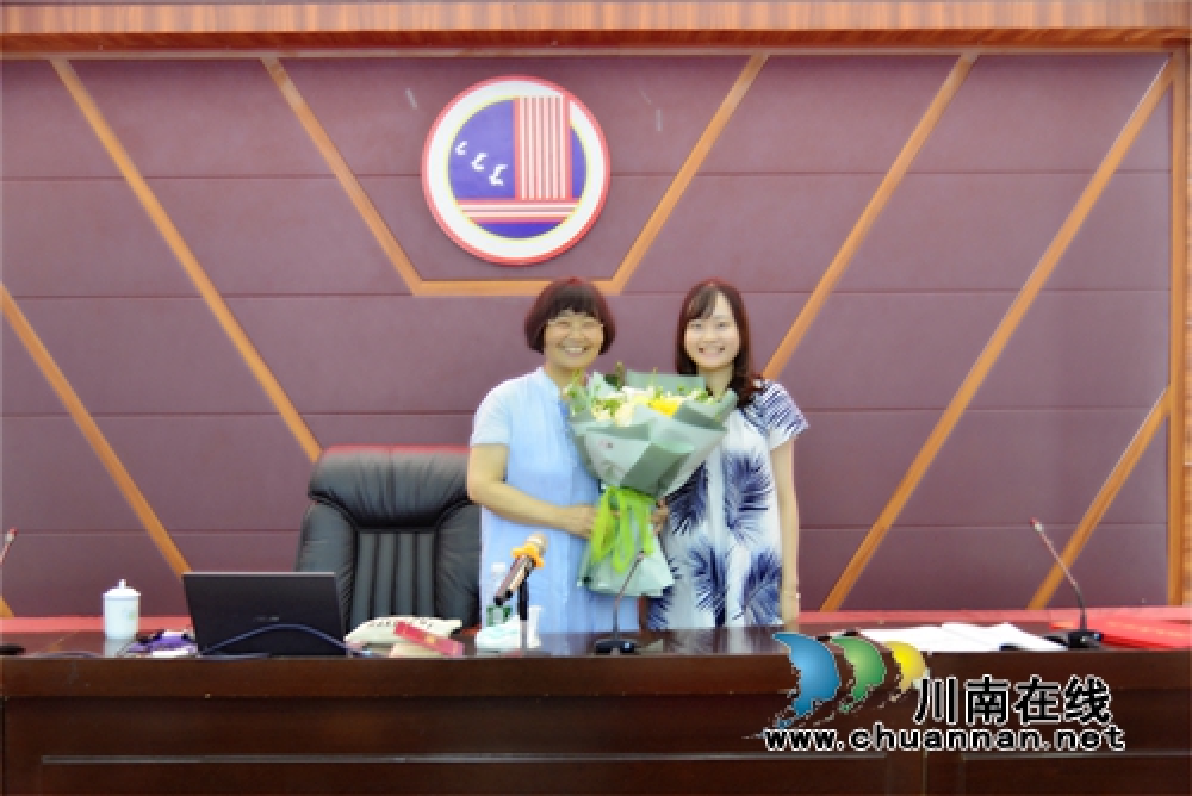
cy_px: 398
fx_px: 1458
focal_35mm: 44
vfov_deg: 30.6
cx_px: 596
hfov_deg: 44.5
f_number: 4
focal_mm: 44
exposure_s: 1/15
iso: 1600
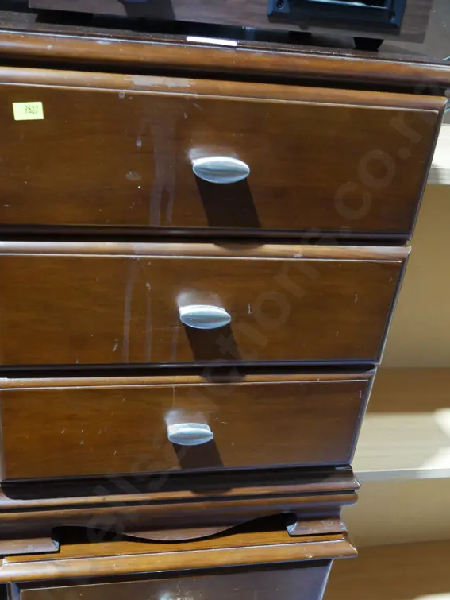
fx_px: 658
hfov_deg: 37.7
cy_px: 404
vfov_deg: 48.1
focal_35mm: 38
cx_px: 200
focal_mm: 14
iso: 2000
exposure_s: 1/60
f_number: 3.5
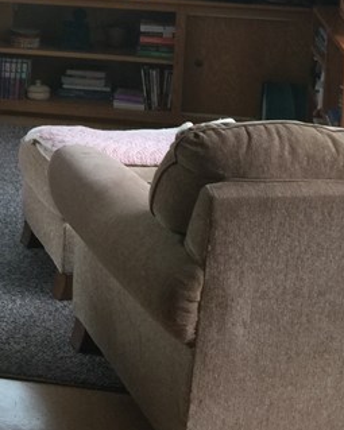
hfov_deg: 16.1
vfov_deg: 20.2
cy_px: -35
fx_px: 1159
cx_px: -97
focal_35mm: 91
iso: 40
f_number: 2.2
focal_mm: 4.15
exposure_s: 1/30
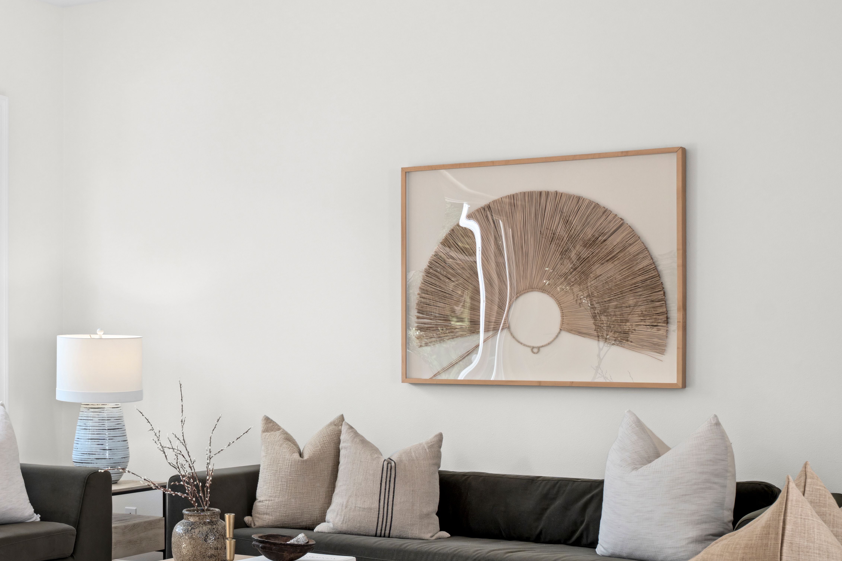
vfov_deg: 21.5
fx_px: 1473
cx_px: 127
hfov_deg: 30.8
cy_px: 340
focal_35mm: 63
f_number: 9
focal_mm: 35
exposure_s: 1/15
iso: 100
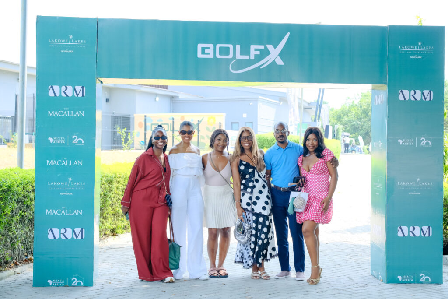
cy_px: 150
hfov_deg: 37.5
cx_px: 224
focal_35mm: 53
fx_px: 660
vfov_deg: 25.5
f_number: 4
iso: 640
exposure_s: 1/320
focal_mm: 35
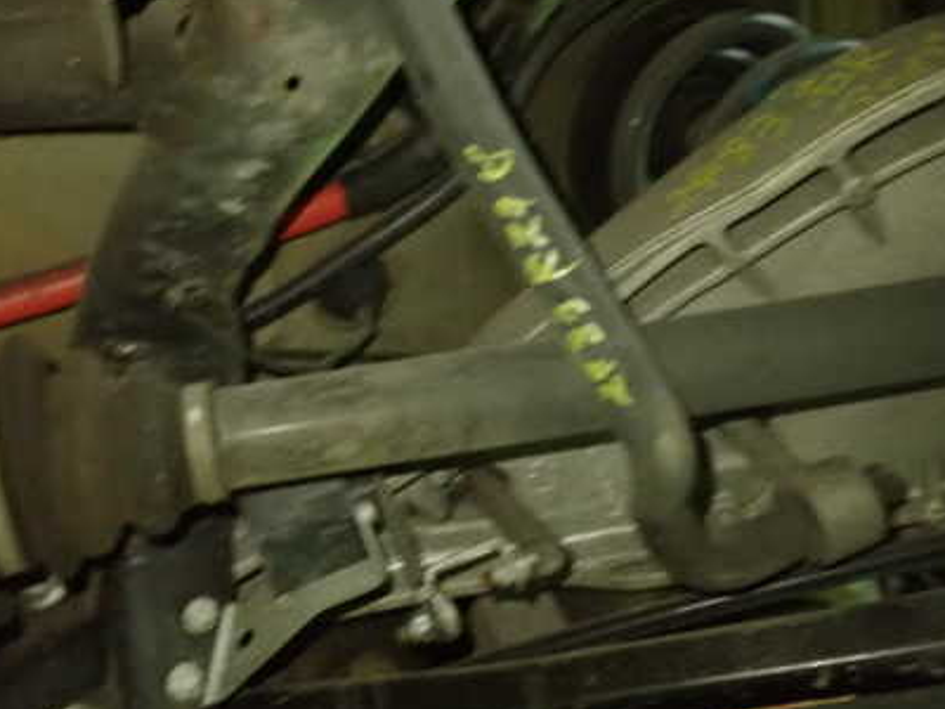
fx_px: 1228
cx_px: 279
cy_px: 253
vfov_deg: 32.0
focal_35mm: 45
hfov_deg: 41.3
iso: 1250
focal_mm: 5.5
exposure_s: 1/30
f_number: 2.3
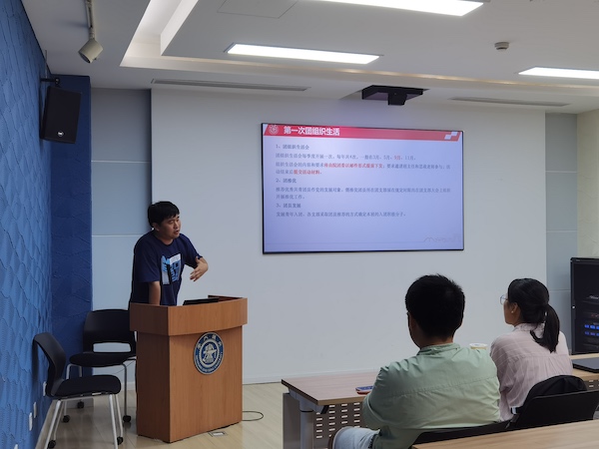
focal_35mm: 42
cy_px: 224
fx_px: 727
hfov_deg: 44.8
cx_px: 300
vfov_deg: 34.3
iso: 80
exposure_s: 1/100
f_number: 1.9
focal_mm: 6.71
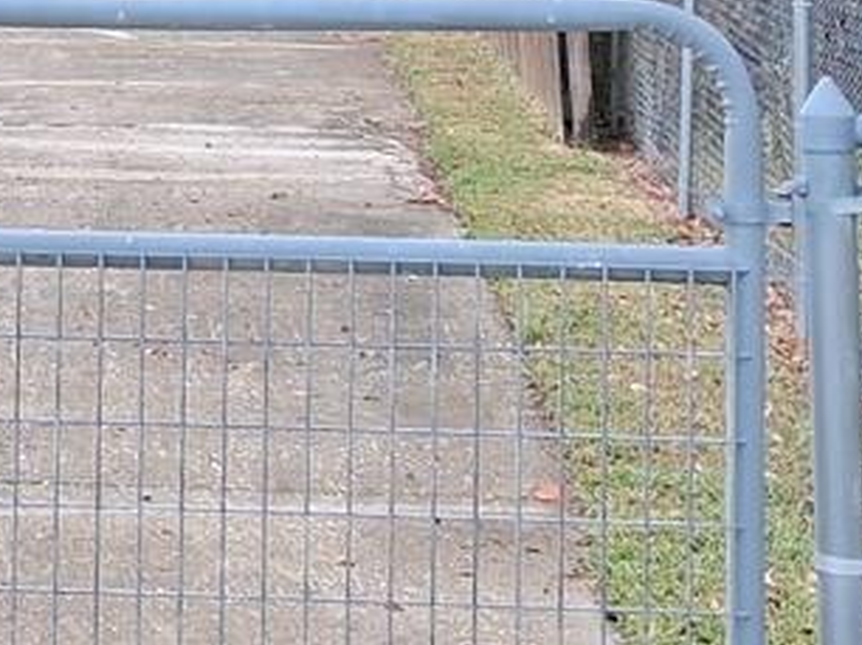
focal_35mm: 136
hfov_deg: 14.2
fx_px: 3384
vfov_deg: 10.6
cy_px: -270
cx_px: -42
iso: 32
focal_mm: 3.98
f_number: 1.8
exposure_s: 1/120
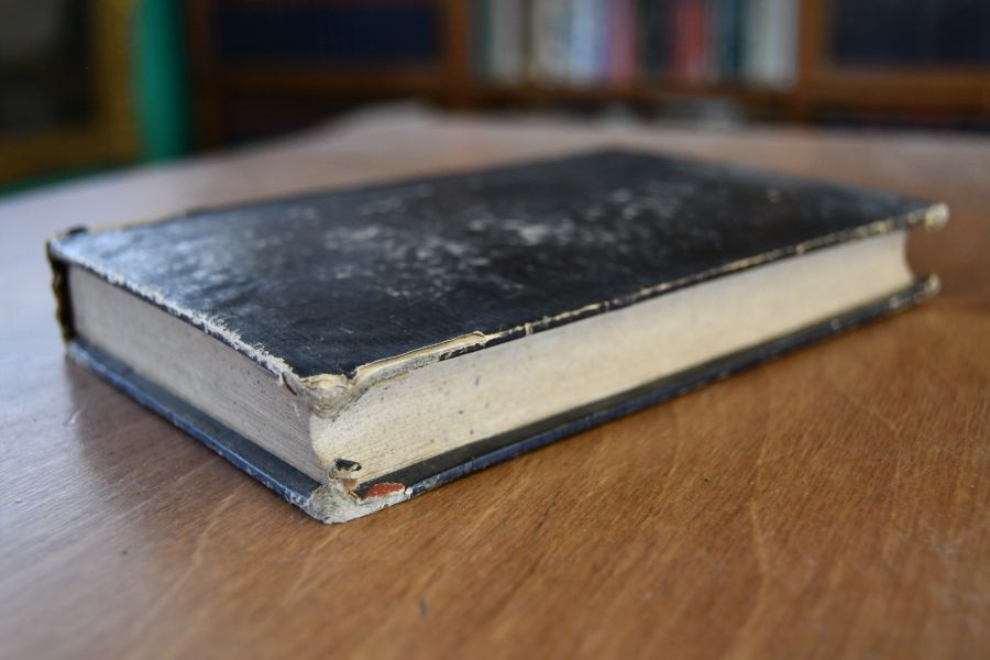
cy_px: 330
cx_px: 495
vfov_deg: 31.9
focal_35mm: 42
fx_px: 1155
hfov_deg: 46.4
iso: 1100
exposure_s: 1/125
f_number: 4
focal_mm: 28
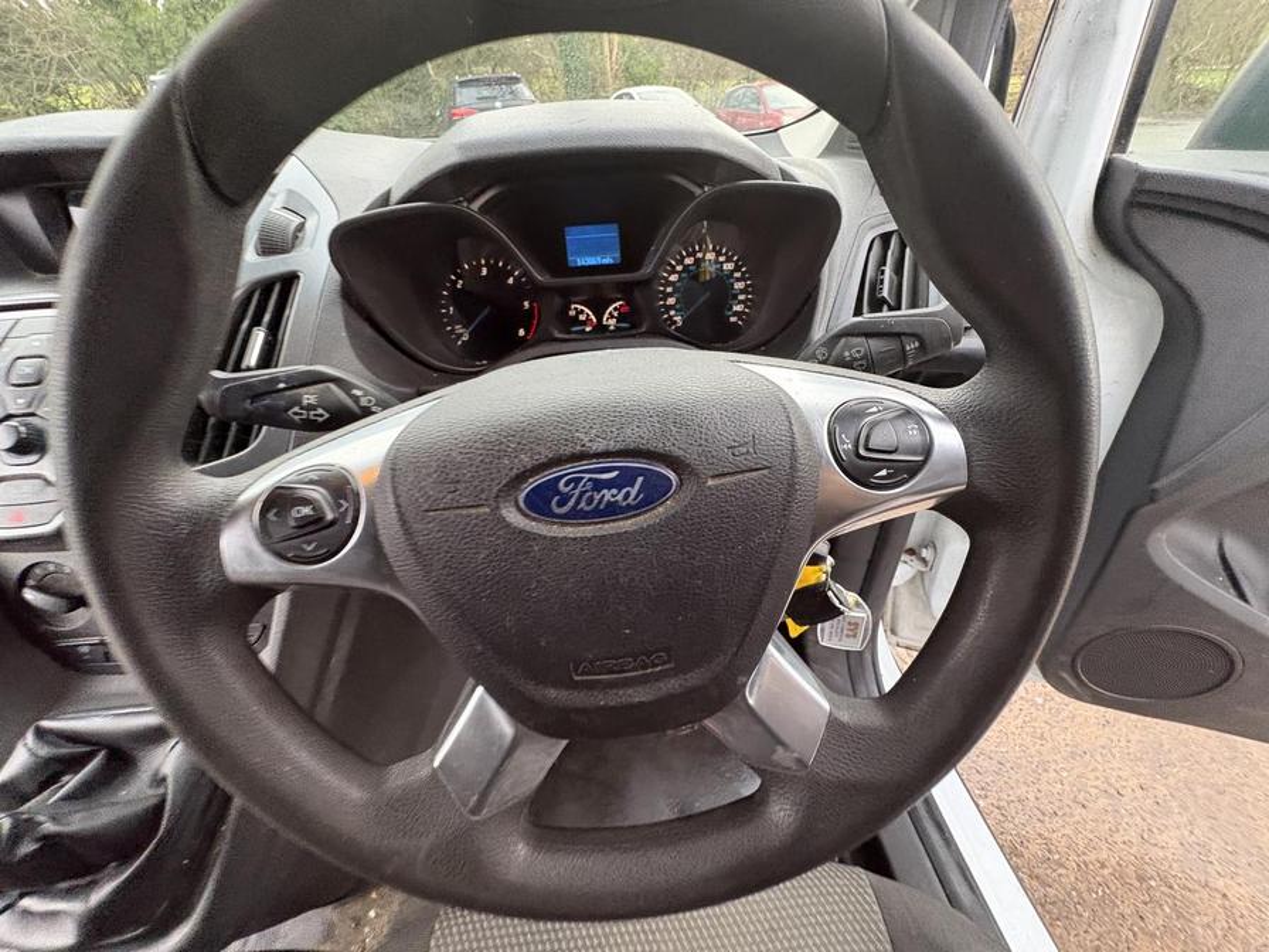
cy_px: 476
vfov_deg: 85.7
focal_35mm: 14
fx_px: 513
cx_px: 634
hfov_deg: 102.1
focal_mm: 2.22
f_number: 2.2
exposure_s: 1/60
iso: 500
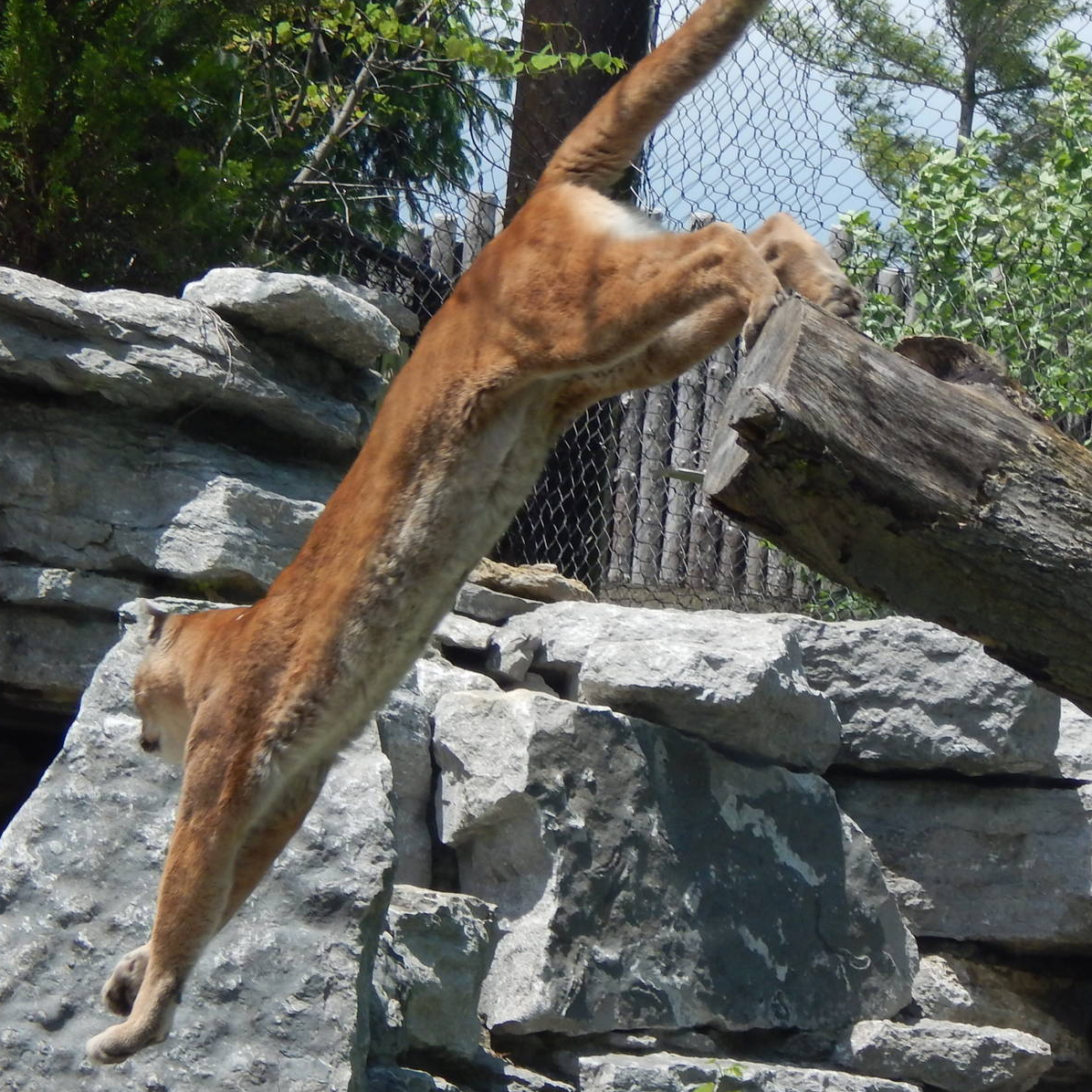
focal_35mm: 136
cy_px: 545
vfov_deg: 12.8
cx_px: 515
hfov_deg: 12.8
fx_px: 4854
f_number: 4.6
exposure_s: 1/640
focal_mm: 20.5
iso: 125
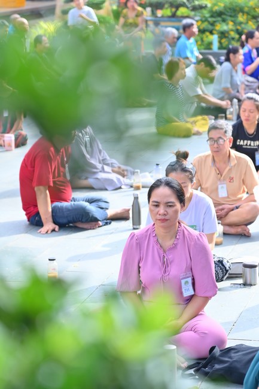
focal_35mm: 120
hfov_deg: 11.4
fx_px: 1296
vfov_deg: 17.1
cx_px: 130
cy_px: 194
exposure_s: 1/125
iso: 200
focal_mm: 120
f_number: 5.6
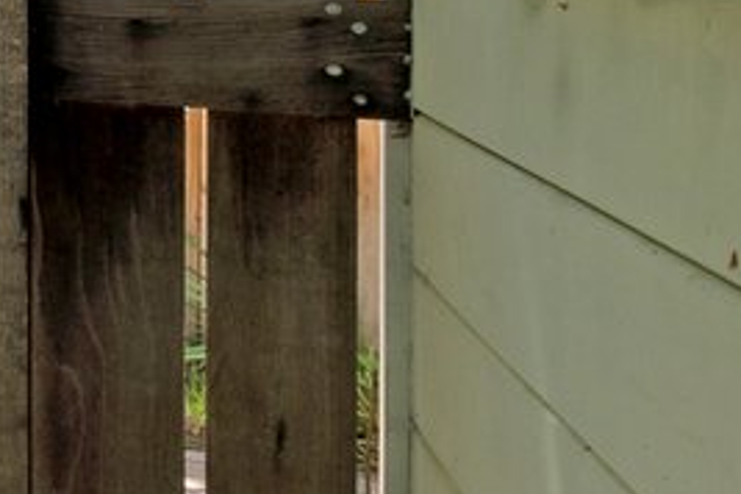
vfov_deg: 14.4
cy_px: -90
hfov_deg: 8.8
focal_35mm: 92
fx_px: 1894
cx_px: -2007
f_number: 8
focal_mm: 12
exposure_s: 1/80
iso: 100
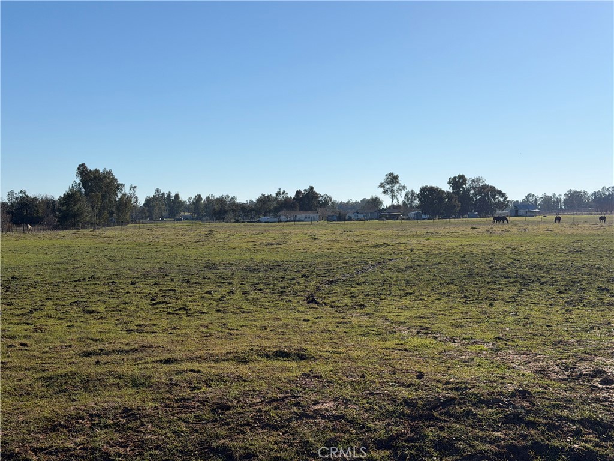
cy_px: 230
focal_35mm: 48
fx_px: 851
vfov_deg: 30.3
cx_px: 307
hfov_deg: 39.7
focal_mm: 6.76
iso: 64
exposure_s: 1/8772
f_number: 1.78
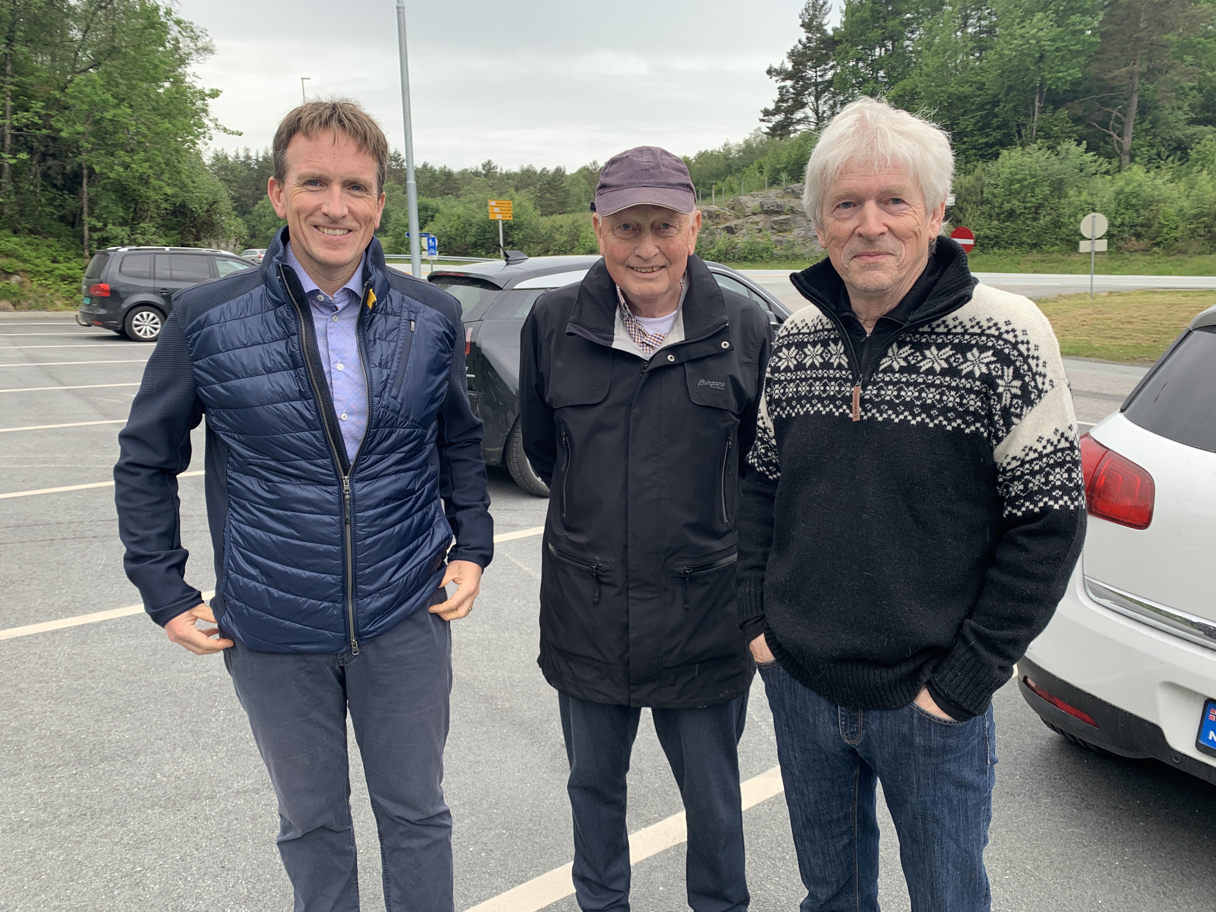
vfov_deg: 53.1
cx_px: 608
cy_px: 456
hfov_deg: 67.3
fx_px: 913
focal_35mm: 26
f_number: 1.8
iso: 25
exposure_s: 1/171
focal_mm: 4.25
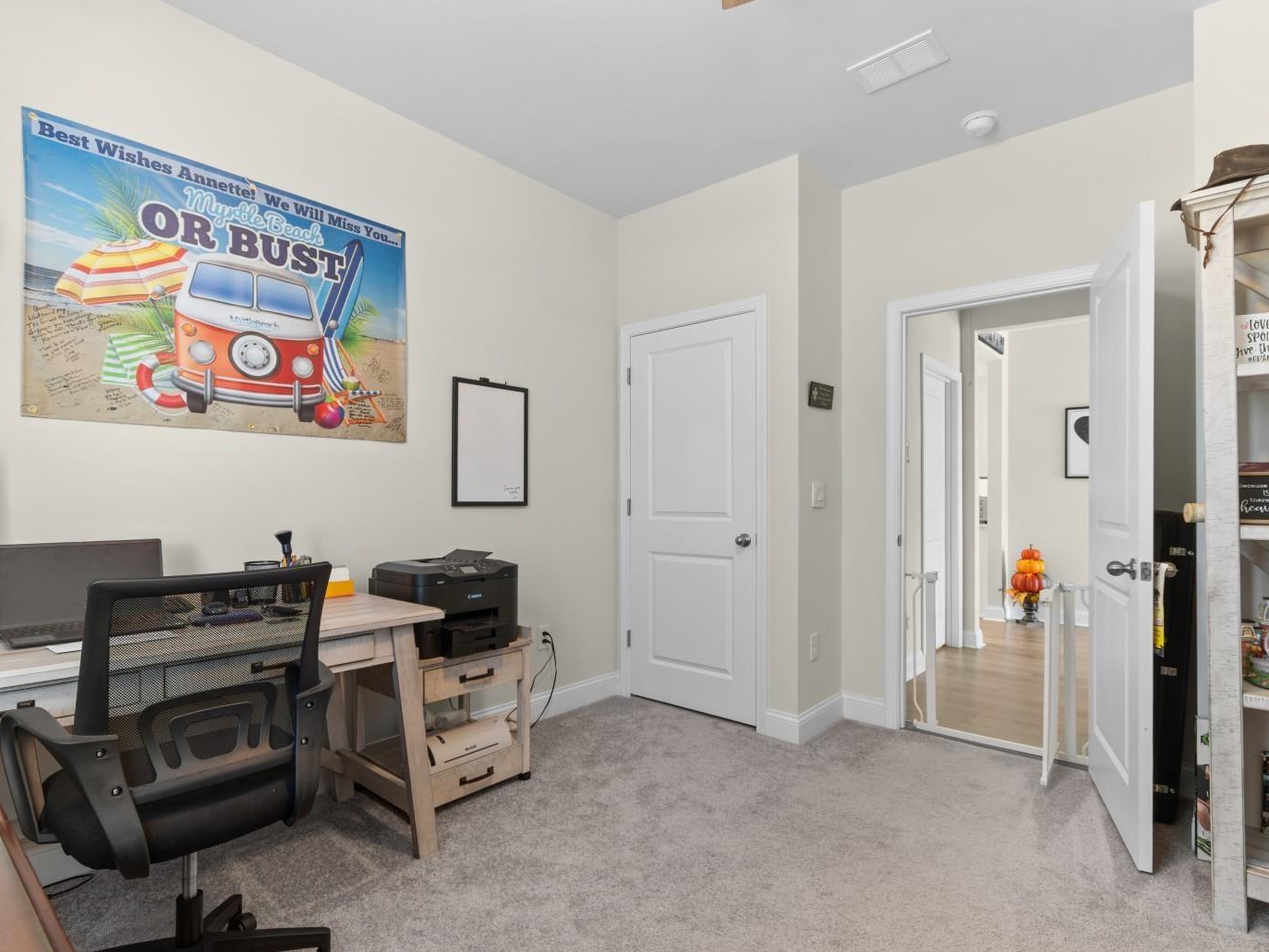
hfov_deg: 91.0
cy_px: 481
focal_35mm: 17
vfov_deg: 74.7
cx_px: 626
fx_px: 623
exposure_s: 1
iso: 100
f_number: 4.5
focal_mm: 10
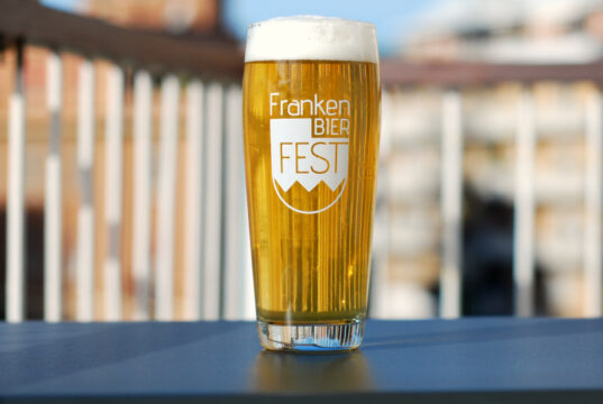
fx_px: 1258
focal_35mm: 75
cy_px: 202
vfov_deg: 18.3
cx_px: 302
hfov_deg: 26.9
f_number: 2.8
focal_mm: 50
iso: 200
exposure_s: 1/4000
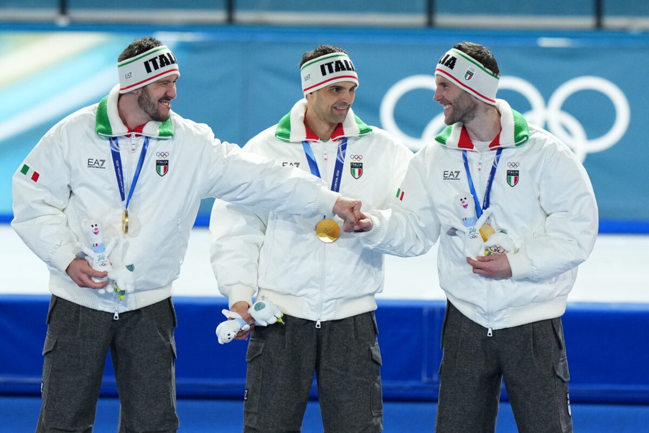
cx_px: 324
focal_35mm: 600
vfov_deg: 2.3
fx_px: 10820
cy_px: 216
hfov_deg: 3.4
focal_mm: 400
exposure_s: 1/500
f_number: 4
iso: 2500
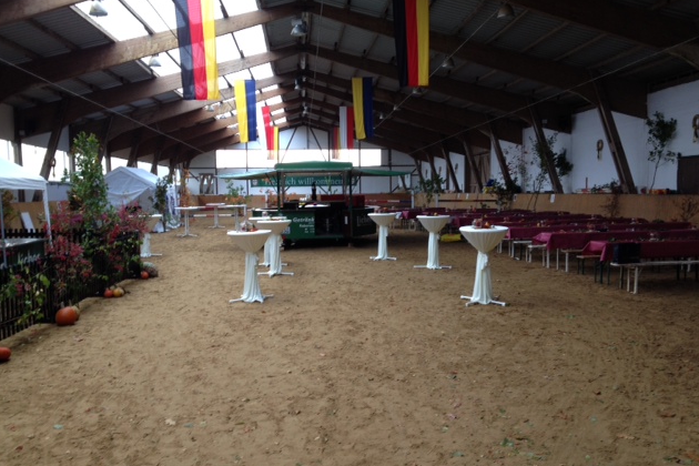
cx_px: 352
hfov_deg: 51.9
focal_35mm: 37
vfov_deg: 35.9
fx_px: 718
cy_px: 243
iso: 50
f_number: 2.4
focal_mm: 4.28
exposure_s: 1/24
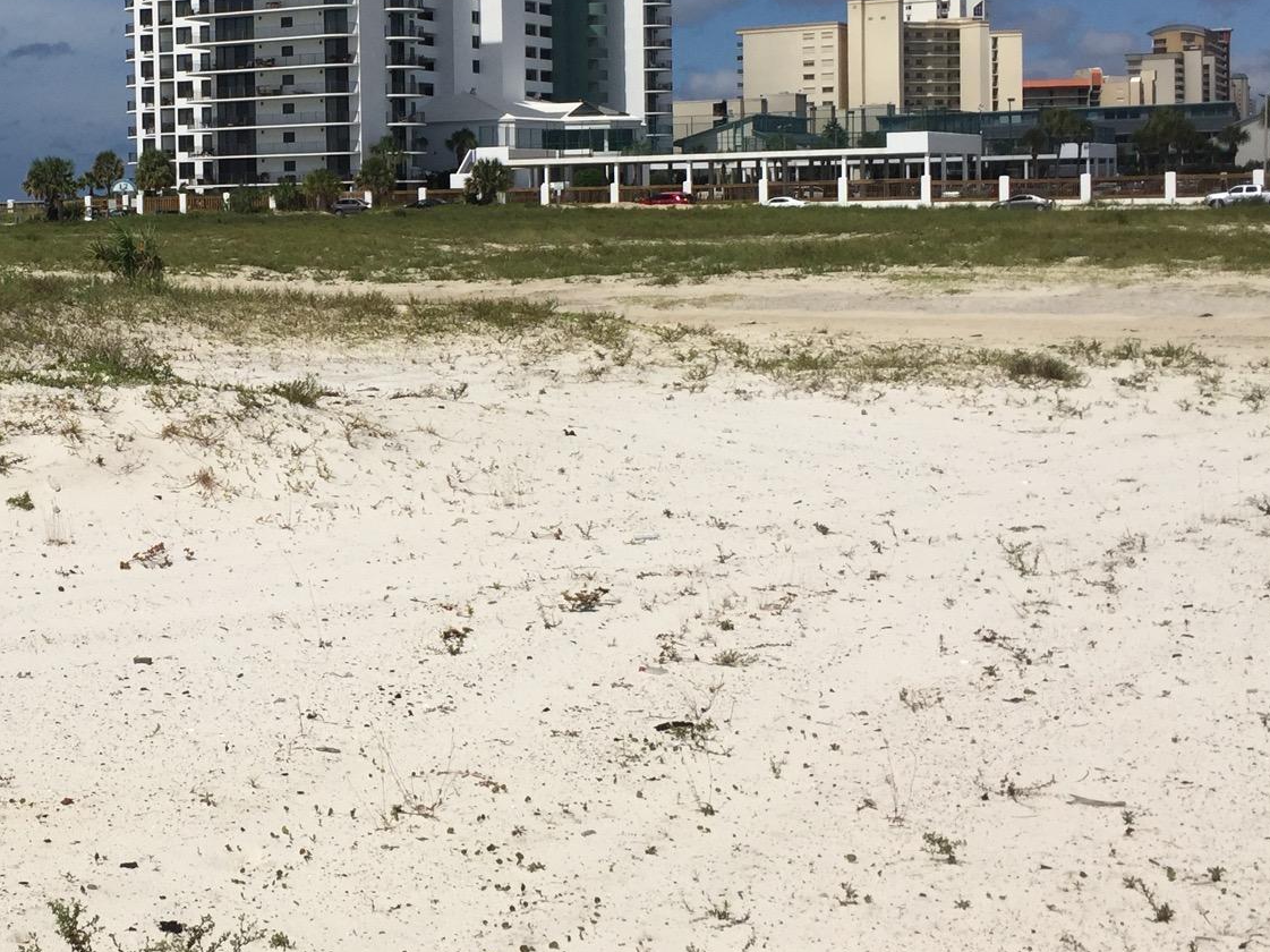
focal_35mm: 53
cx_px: 235
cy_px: 256
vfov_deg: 27.2
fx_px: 1944
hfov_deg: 34.9
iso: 32
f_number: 2.2
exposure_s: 1/6623
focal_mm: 4.15
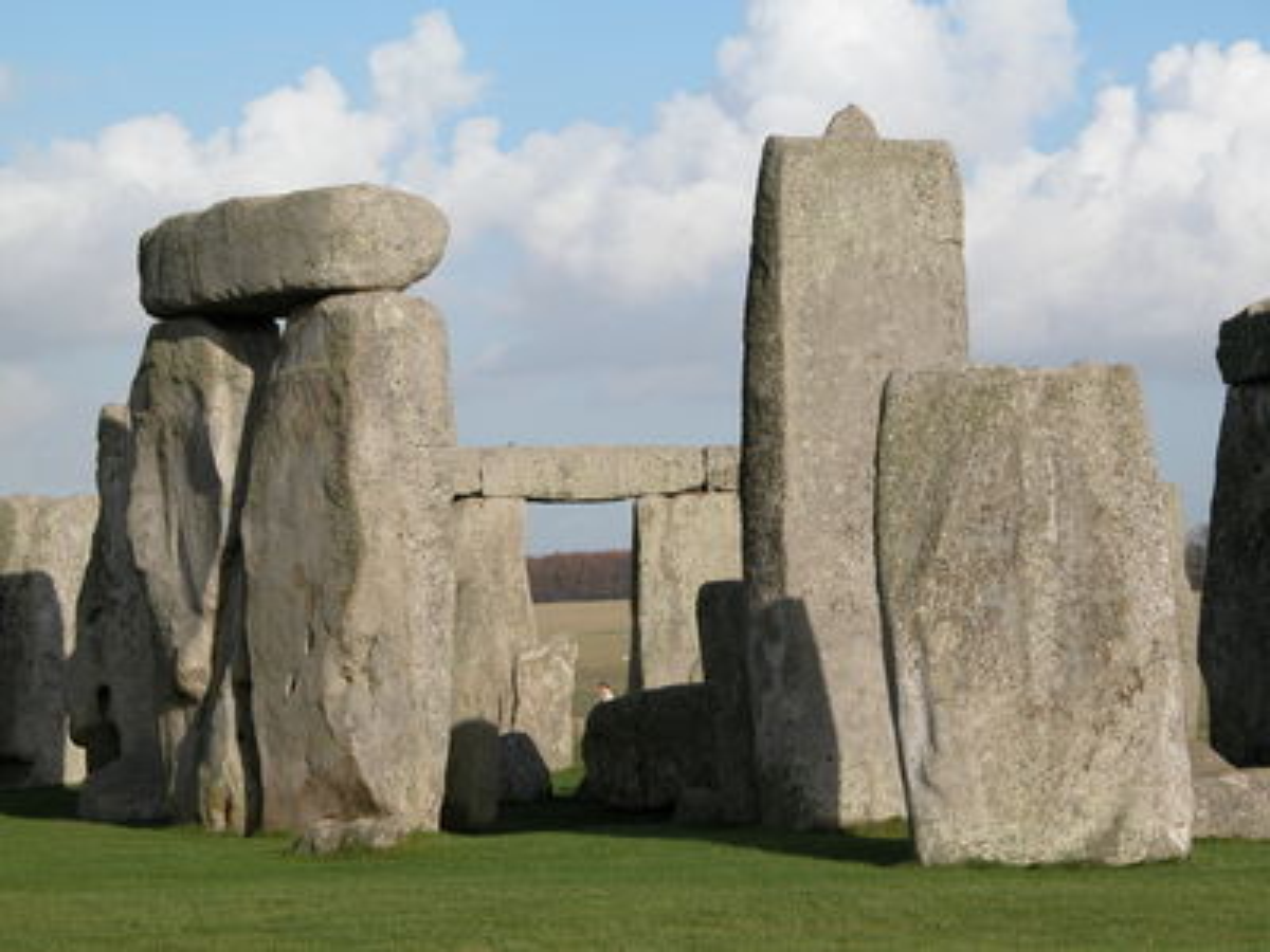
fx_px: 4549
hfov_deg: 15.9
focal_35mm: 124
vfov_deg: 12.0
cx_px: 635
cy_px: 476
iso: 100
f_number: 6
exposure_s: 1/436
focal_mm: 31.9
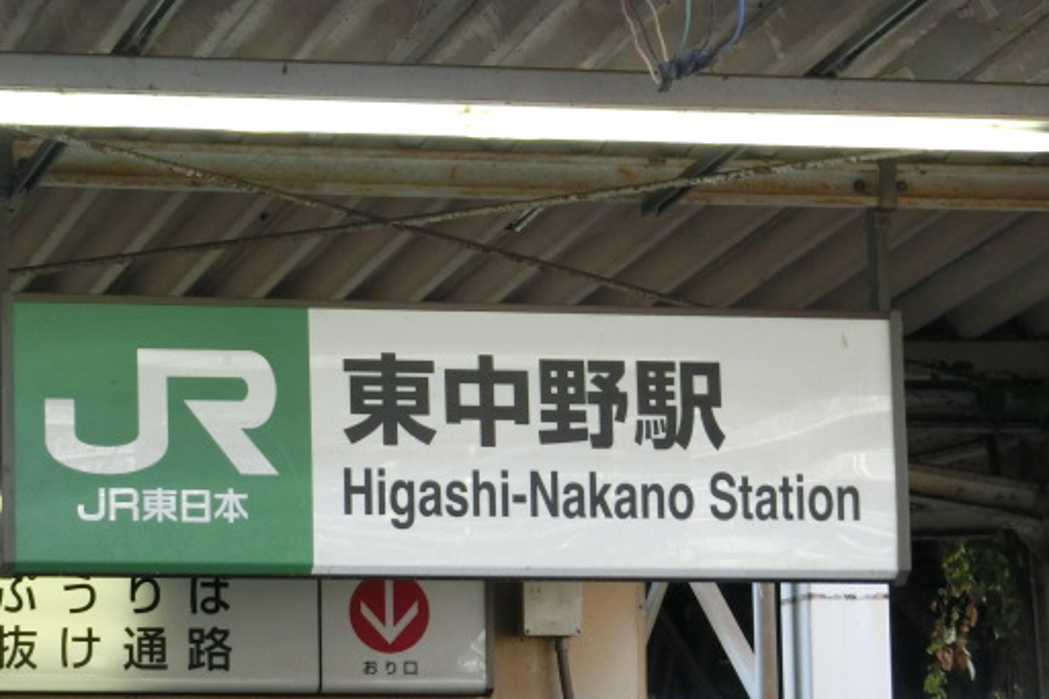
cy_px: 221
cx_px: 496
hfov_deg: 11.1
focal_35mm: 186
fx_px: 5418
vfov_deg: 7.4
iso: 400
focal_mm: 25.5
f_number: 5.8
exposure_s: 1/160
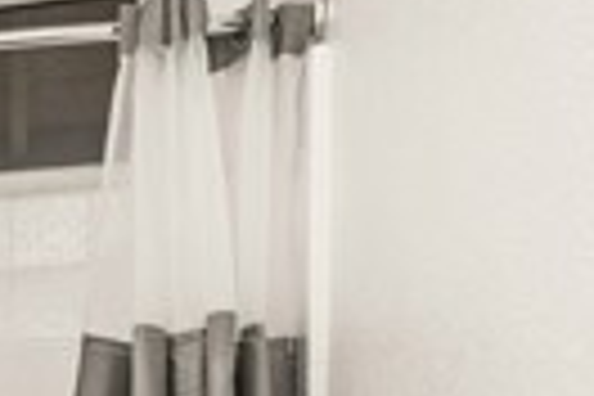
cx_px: -513
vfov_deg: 16.9
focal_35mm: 75
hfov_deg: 19.3
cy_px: 533
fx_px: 1245
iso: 125
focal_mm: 15.5
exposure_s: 1/200
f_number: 5.6
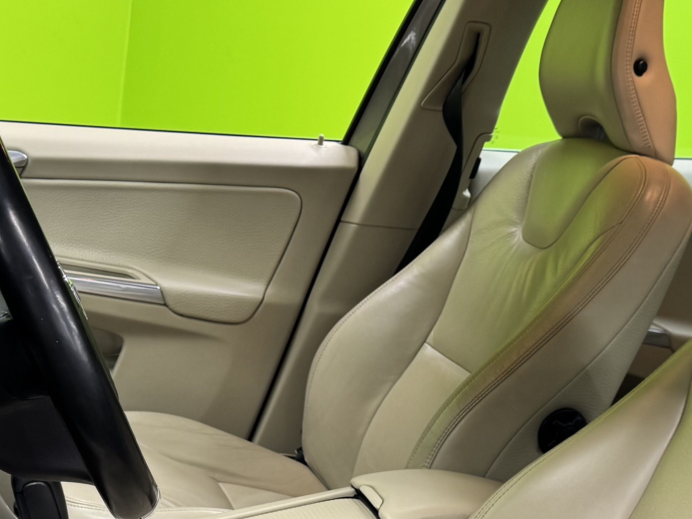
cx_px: 282
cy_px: 494
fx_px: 1299
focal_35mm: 65
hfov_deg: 29.8
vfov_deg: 21.9
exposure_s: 1/50
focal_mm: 6.76
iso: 125
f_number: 1.78
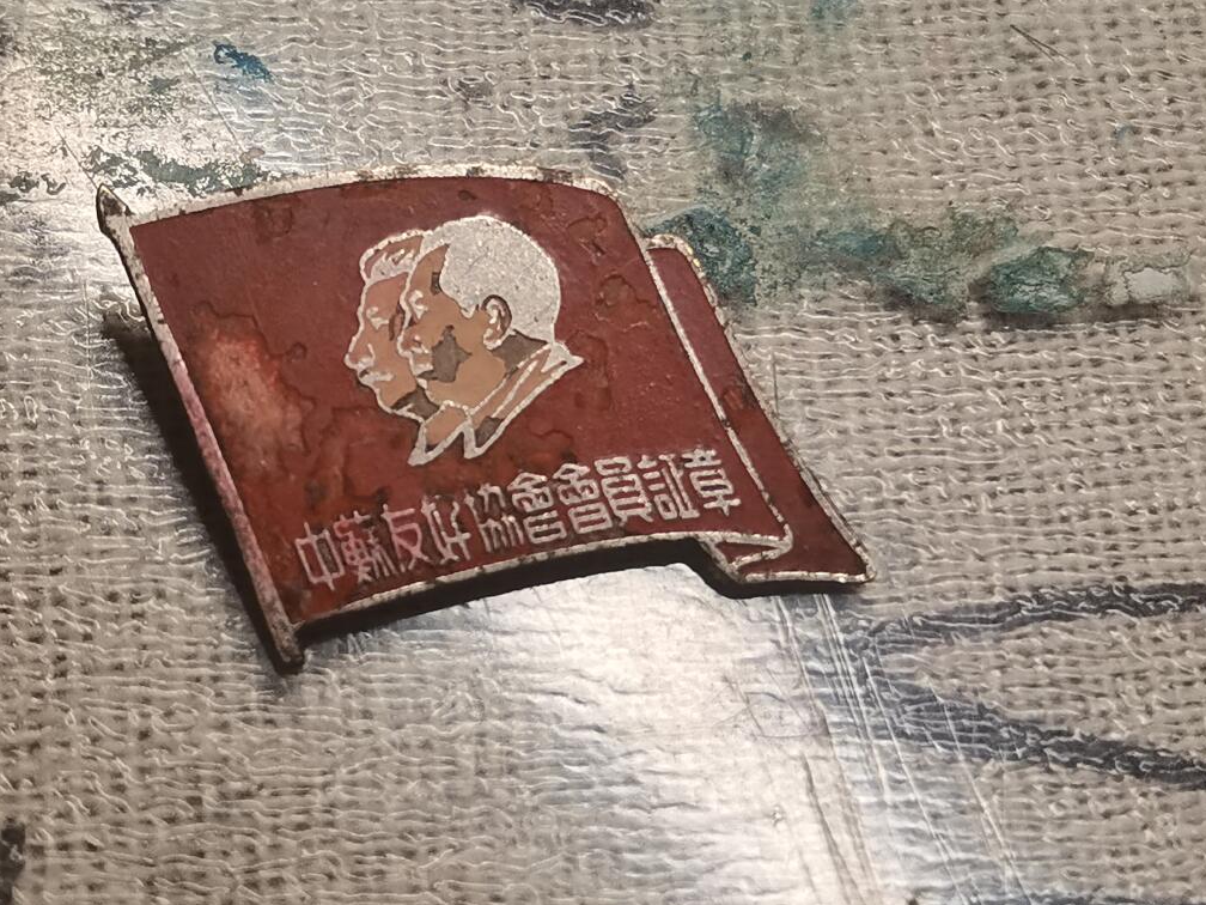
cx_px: 546
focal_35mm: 75
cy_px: 339
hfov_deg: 26.0
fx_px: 2613
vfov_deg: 19.6
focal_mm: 4.94
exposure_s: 1/100
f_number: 1.9
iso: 80
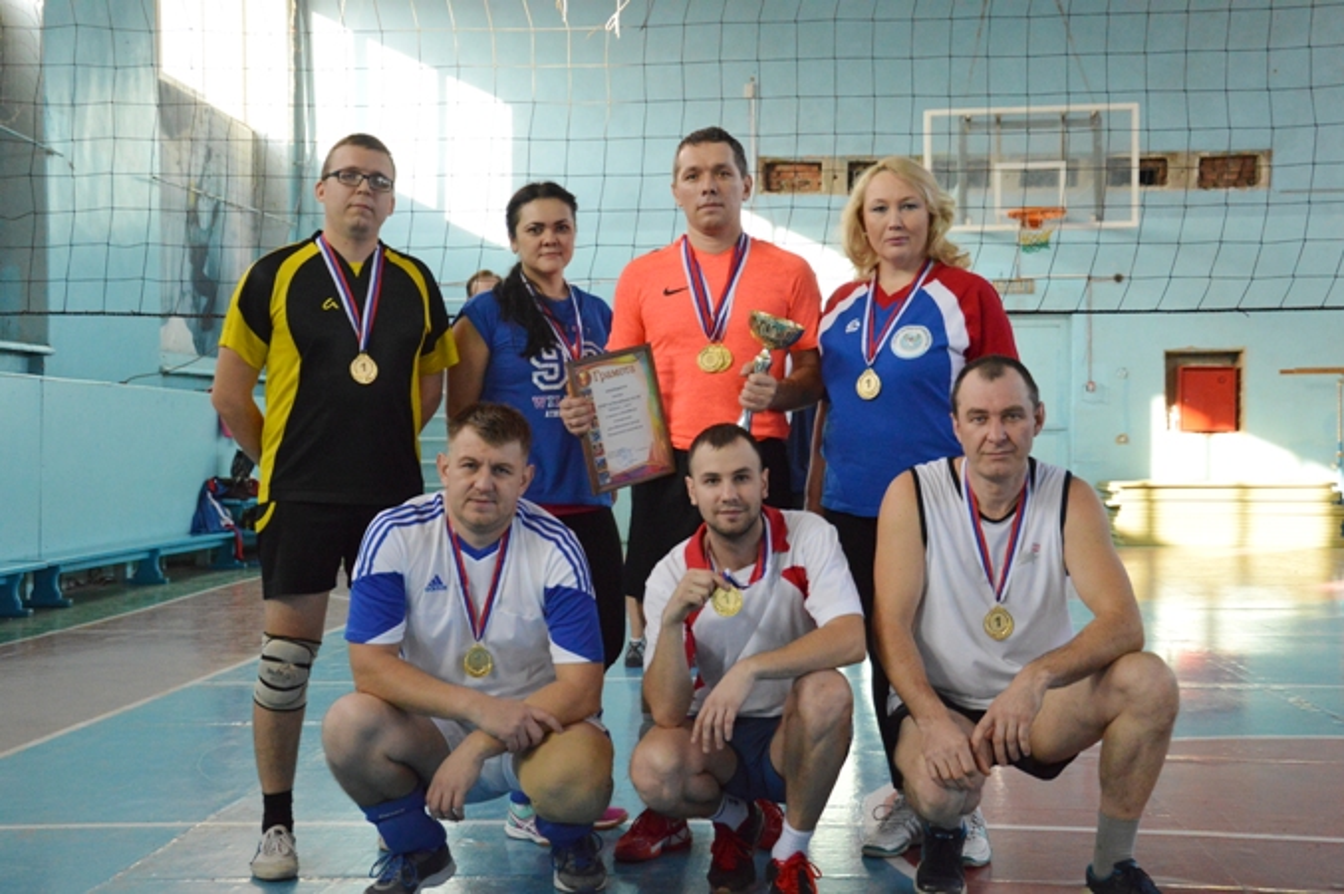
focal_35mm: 51
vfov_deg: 26.4
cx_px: 672
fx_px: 1902
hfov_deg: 38.9
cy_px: 447
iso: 2800
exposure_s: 1/500
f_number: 4.2
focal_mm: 34
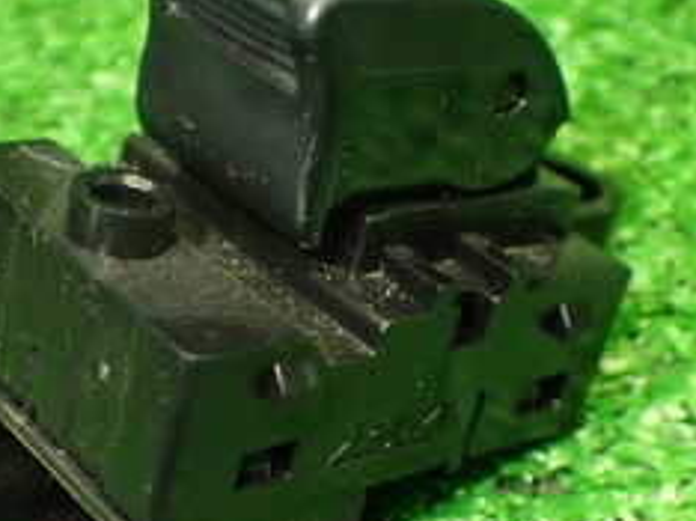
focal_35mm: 77
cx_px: 211
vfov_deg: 19.1
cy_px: 283
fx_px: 1547
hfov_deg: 25.2
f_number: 2.3
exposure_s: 1/125
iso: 800
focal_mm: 5.4
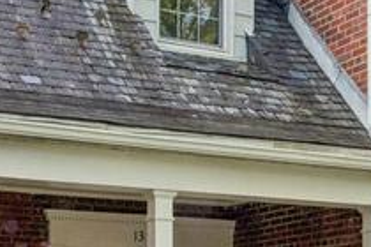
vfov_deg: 13.8
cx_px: 164
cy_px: 305
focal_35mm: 96
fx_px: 989
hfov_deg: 21.2
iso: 250
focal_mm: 14
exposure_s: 1/200
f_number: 9
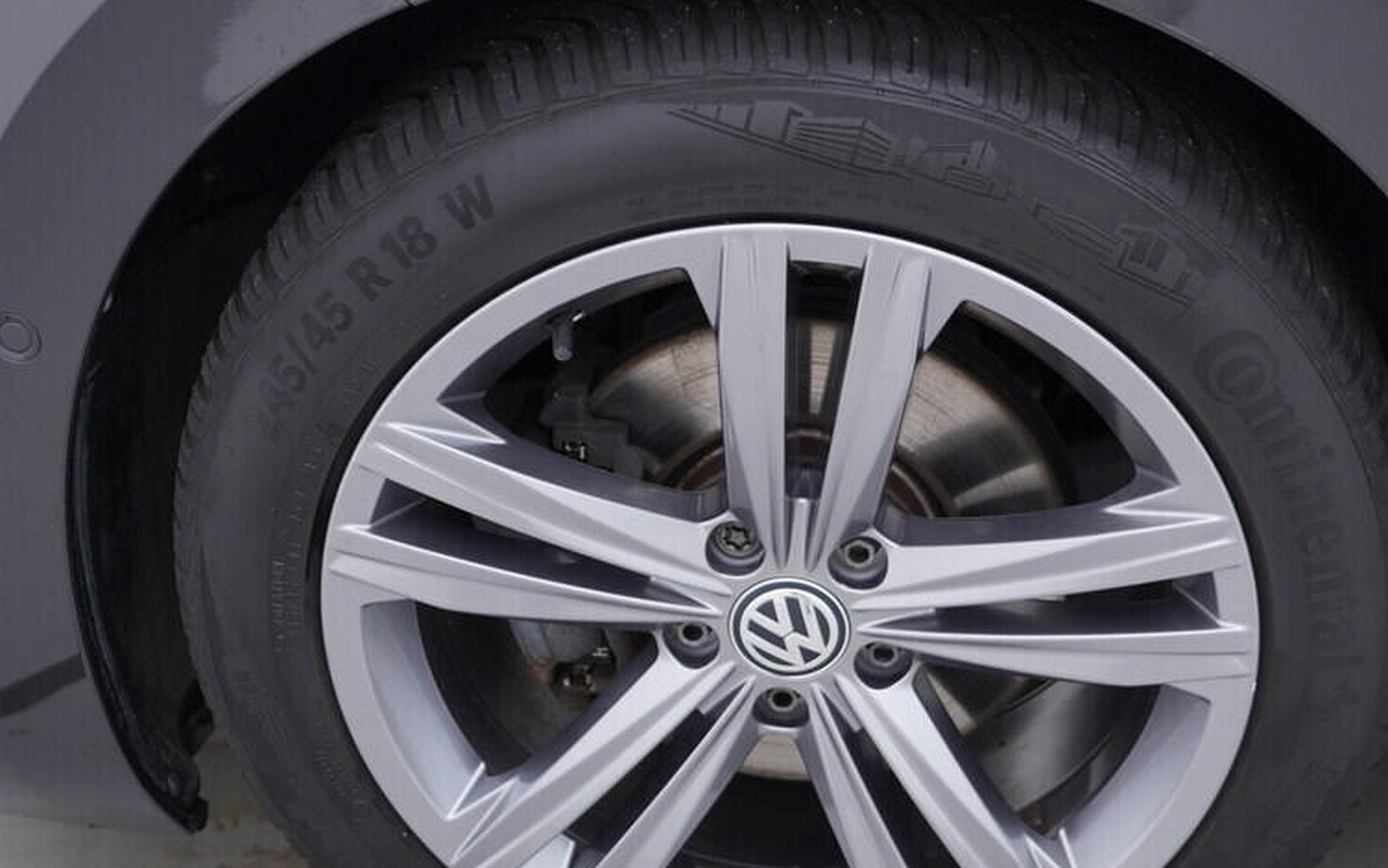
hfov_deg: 40.2
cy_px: 562
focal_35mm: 50
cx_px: 818
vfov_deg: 25.7
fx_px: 1891
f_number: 3.2
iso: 125
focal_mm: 24
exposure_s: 1/50
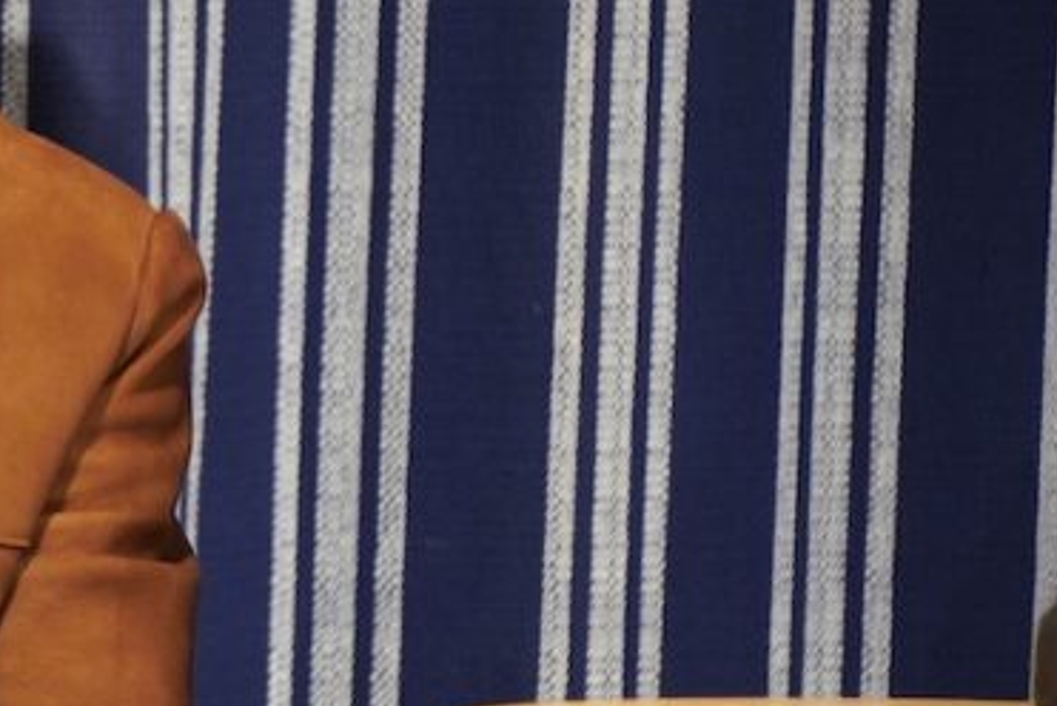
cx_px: -305
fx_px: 21156
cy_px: -28
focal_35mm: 720
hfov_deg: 2.9
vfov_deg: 1.9
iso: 800
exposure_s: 1/200
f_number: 2.8
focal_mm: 180
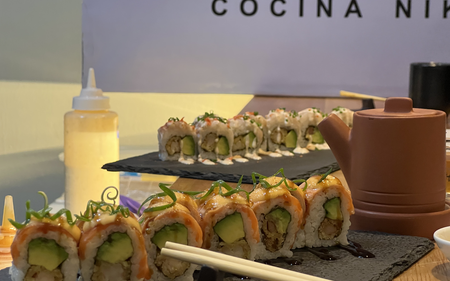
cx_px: 226
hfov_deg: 25.2
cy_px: 143
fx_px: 1006
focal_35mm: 82
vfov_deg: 15.9
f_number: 2.8
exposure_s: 1/60
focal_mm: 9
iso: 800
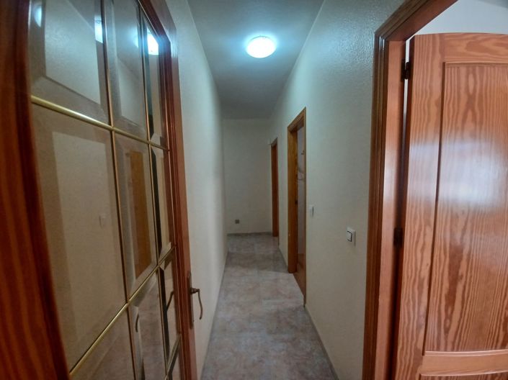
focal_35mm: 13
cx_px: 254
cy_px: 190
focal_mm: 1.42
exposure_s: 1/50
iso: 125
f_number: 2.2
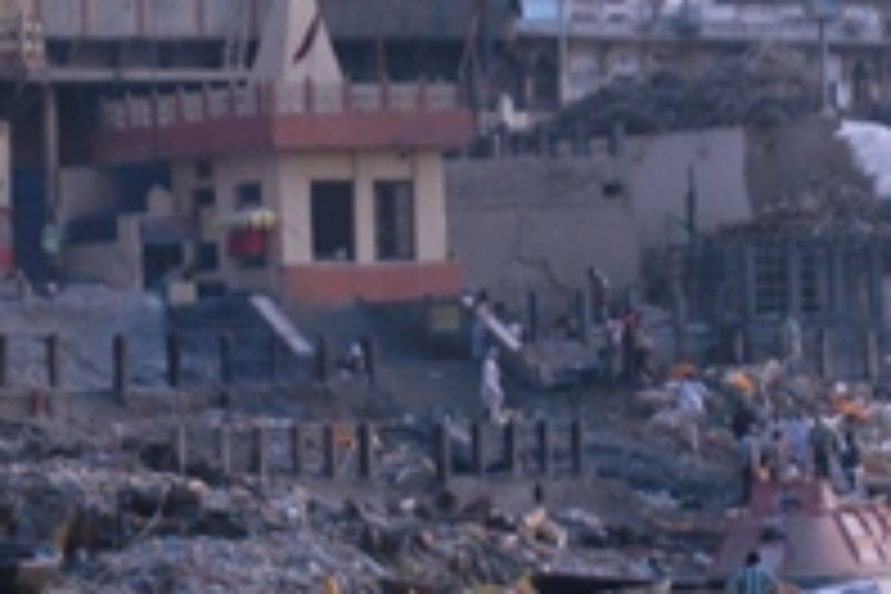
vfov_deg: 4.4
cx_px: 234
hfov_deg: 6.5
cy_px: 104
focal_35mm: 316
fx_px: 7811
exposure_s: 1/400
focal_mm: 65
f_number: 5.3
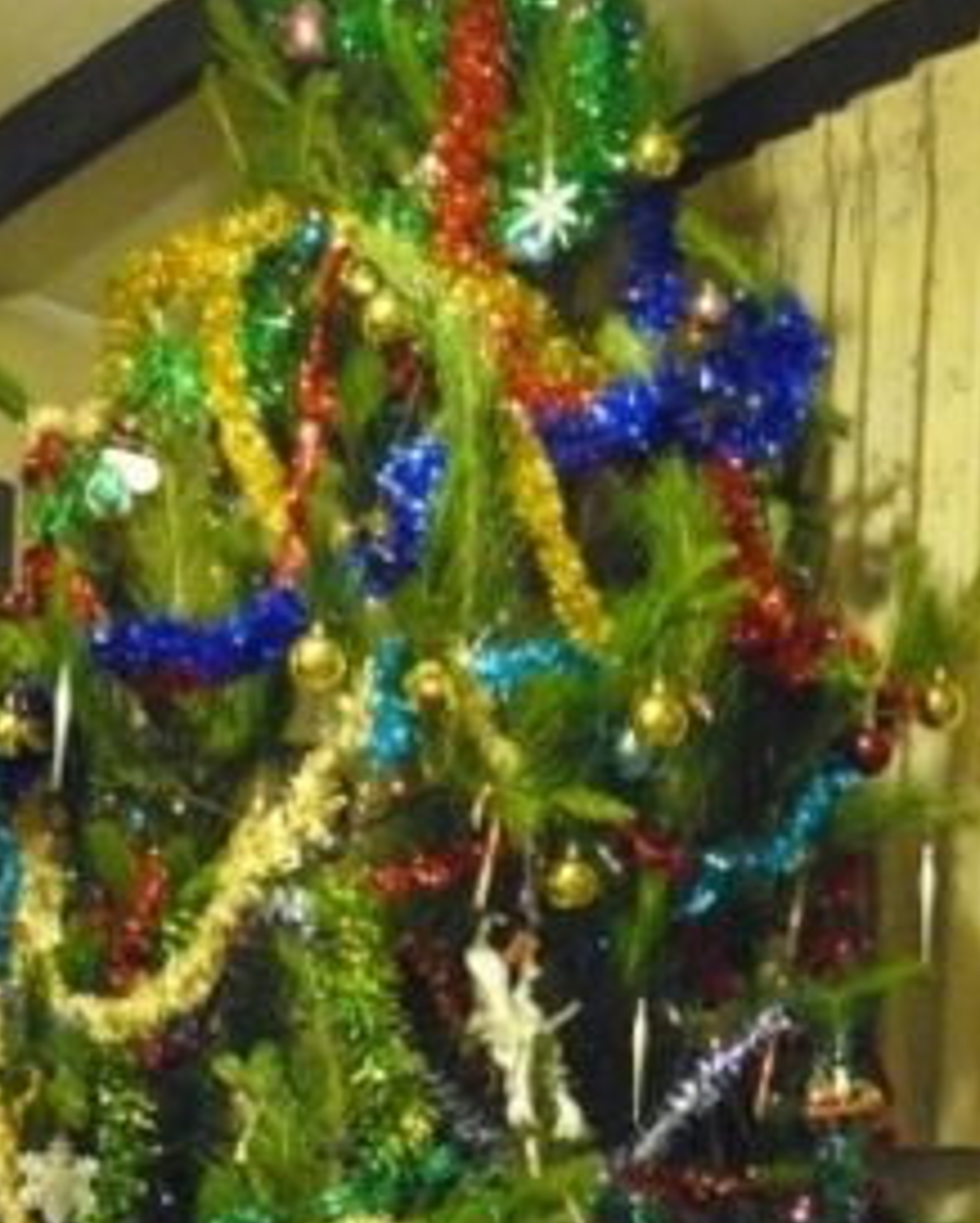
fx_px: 2245
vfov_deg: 29.7
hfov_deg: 24.6
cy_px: 998
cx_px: 432
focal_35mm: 62
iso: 800
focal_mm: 6
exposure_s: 1/10
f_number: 2.8
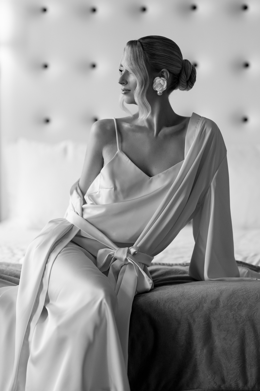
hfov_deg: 10.1
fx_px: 1464
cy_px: 196
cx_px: 130
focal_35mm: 135
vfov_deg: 15.2
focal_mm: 135
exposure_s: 1/320
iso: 500
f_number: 1.8
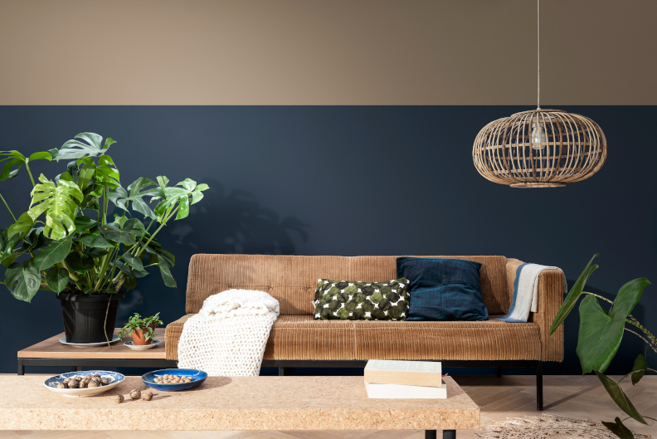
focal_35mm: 35
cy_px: 220
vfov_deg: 37.9
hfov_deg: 54.4
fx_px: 639
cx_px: 328
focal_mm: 35
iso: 100
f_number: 11
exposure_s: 1/1.67
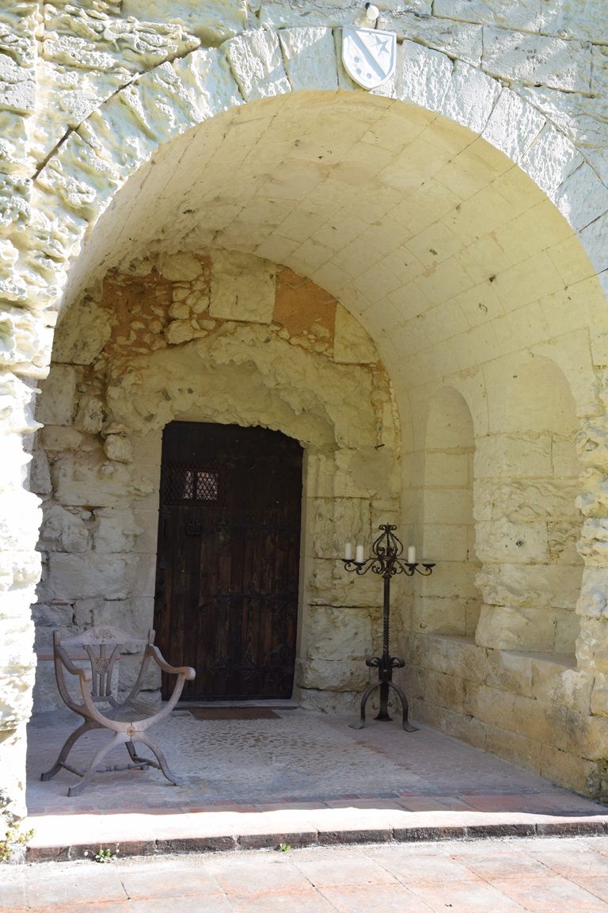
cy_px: 456
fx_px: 1064
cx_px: 304
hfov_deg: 31.9
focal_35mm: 42
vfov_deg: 46.4
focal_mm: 28
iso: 400
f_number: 7.1
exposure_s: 1/200
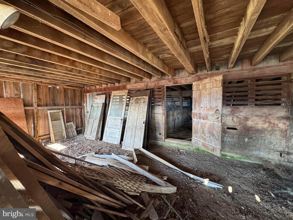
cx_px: 146
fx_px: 119
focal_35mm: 14
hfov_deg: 102.1
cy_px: 110
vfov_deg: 85.7
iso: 320
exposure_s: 1/93
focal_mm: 2.22
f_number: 2.2
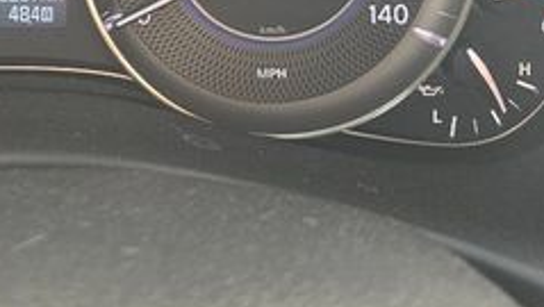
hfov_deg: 29.0
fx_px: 967
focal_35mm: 67
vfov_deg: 17.3
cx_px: -25
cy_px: -50
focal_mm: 6.3
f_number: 1.7
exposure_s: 1/180
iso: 160
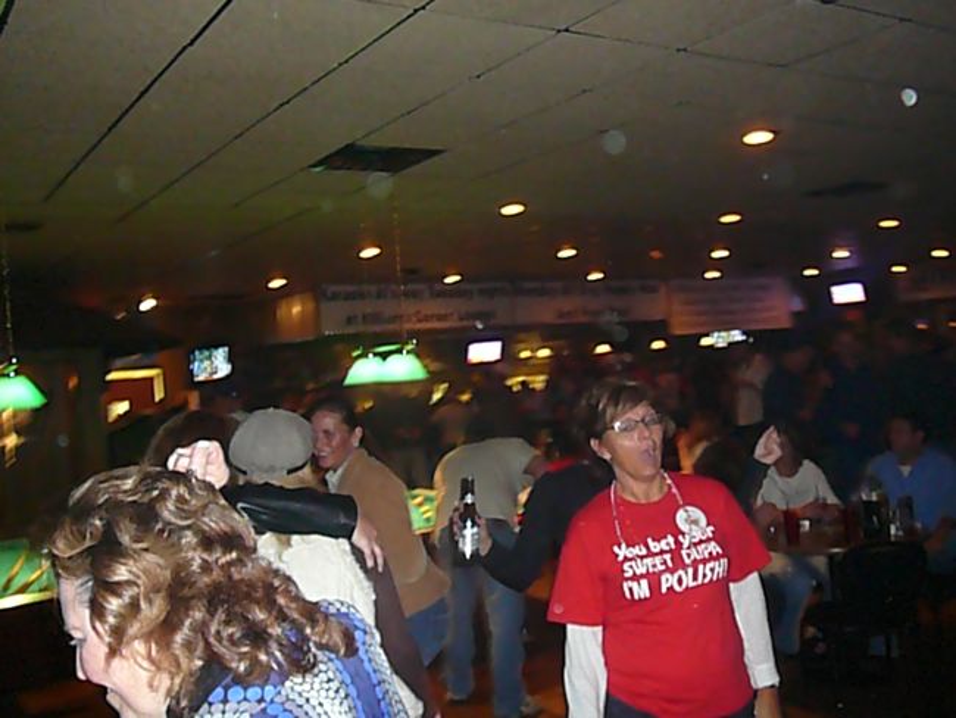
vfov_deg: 40.7
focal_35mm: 35
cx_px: 478
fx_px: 967
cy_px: 359
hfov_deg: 52.6
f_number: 2.8
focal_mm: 5.2
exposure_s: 1/30
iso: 800
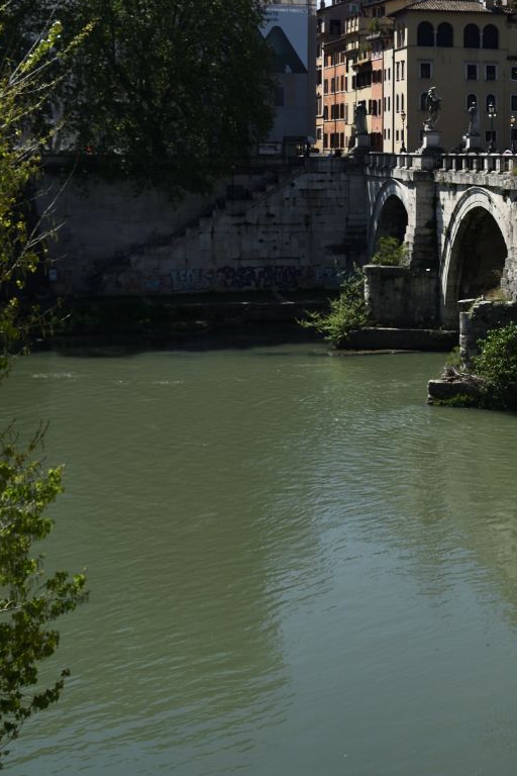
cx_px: 719
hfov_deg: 19.2
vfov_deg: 30.9
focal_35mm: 64
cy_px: 207
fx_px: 1379
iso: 160
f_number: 4
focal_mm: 24
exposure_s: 1/2000
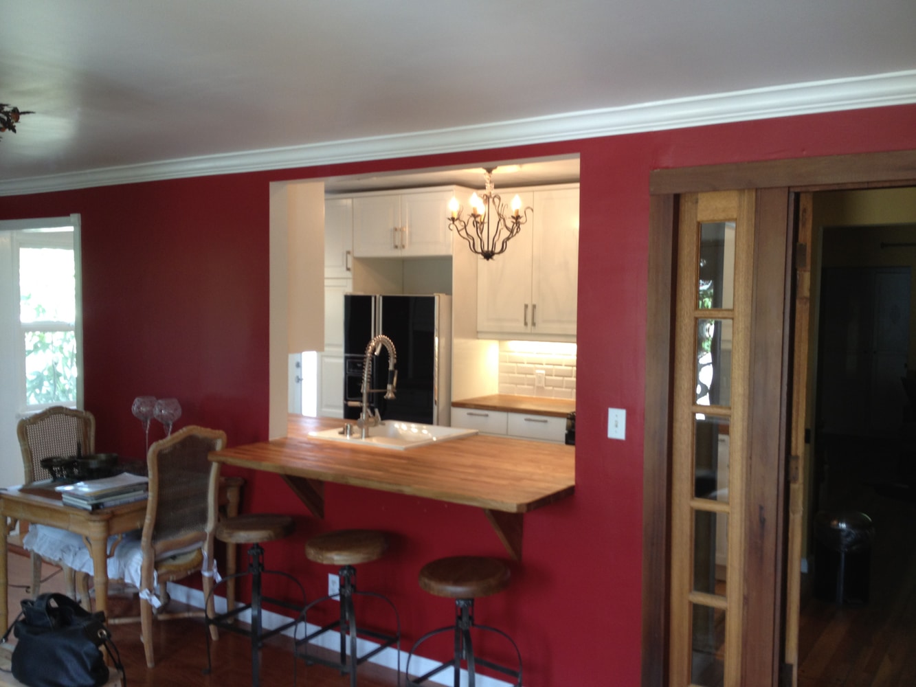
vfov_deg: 40.7
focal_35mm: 35
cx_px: 458
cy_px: 344
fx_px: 926
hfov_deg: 52.6
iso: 80
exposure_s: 1/20
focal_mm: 4.28
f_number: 2.4
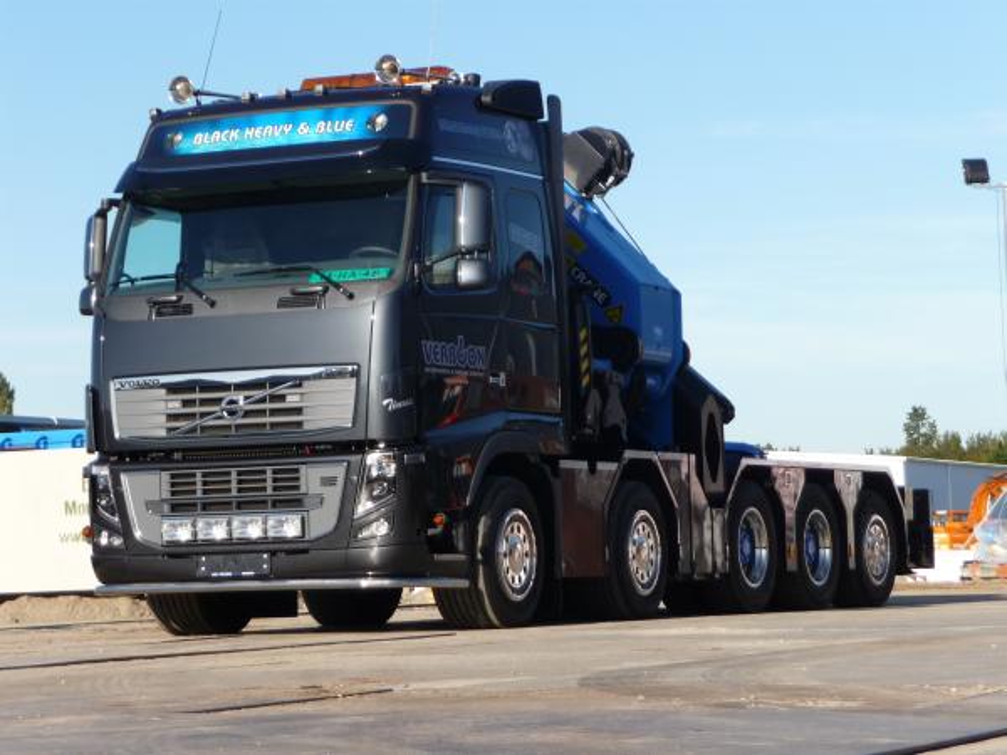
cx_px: 504
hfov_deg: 19.1
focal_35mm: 103
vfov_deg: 14.4
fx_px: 2996
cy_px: 378
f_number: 4.7
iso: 100
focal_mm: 17.5
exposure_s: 1/500
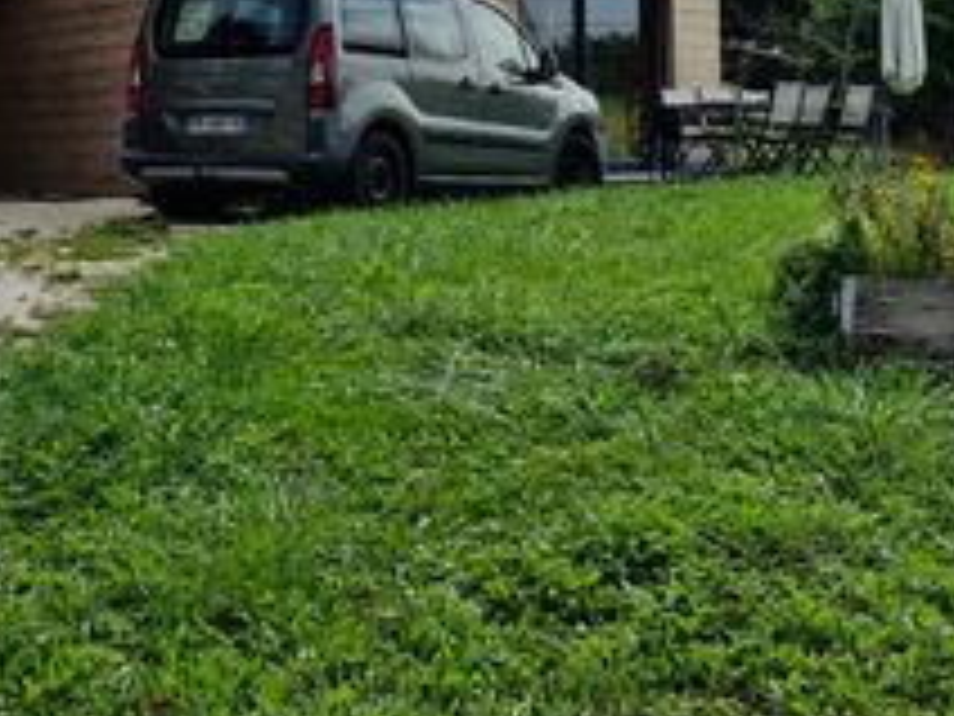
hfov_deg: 29.8
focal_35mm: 65
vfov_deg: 22.1
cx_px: 436
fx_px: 1791
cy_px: 86
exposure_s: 1/4448
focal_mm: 5.54
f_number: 1.8
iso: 50
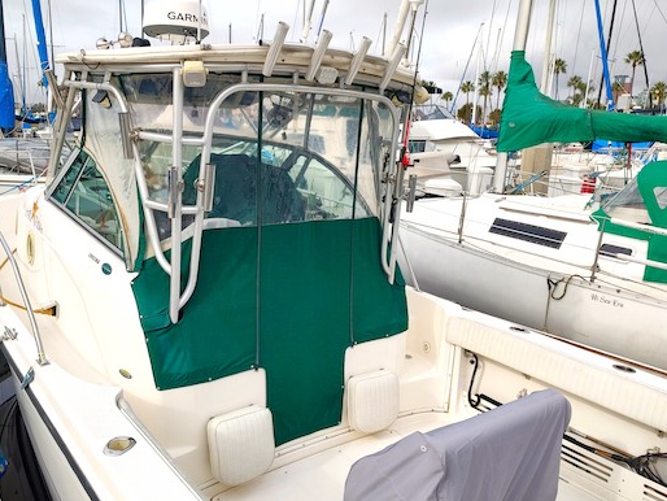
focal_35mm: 28
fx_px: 540
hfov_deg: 63.3
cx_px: 300
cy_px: 260
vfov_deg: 49.8
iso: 100
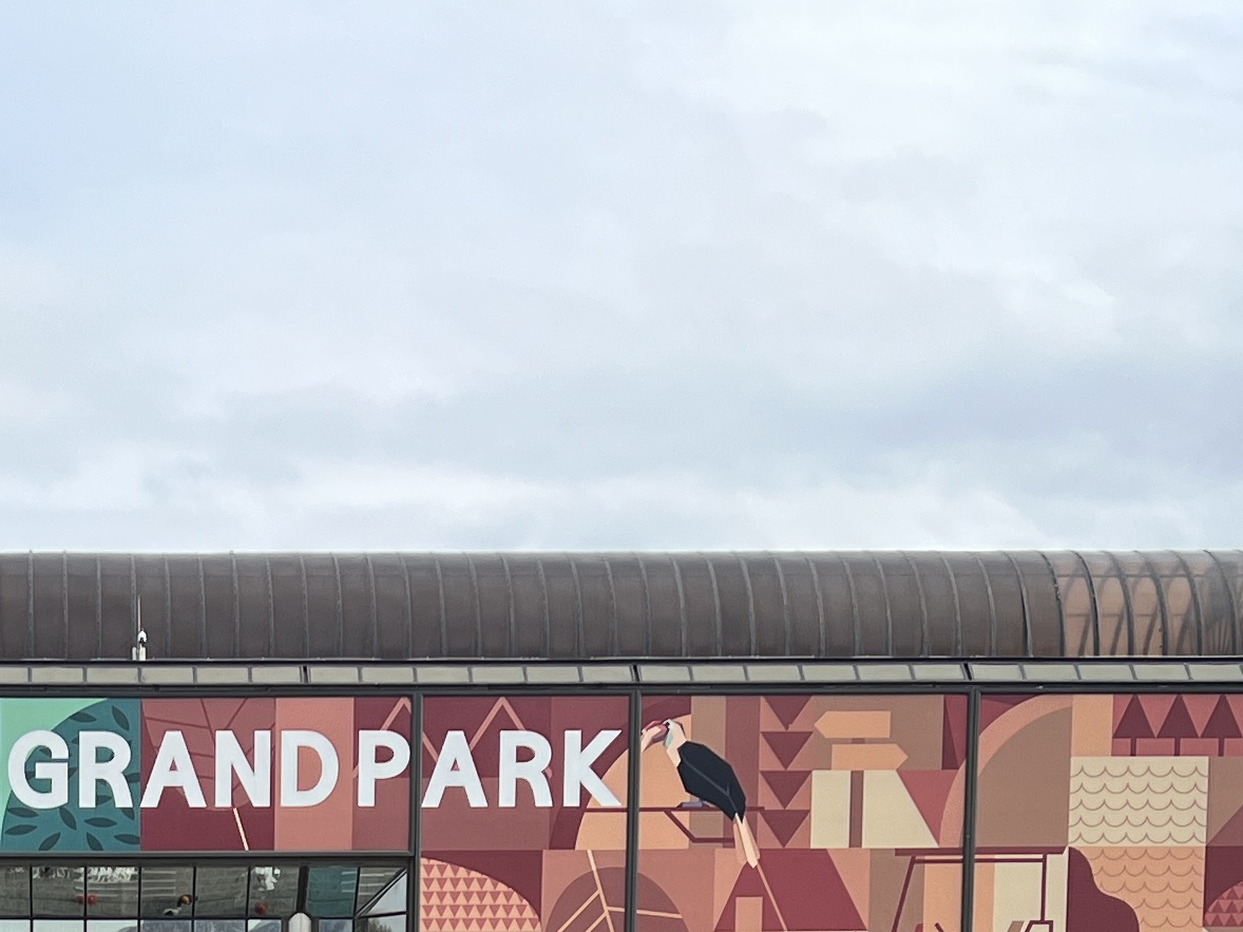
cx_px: 82
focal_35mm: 89
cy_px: 1548
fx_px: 3195
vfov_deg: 14.9
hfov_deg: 21.4
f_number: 1.5
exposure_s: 1/2632
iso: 50
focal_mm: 5.7
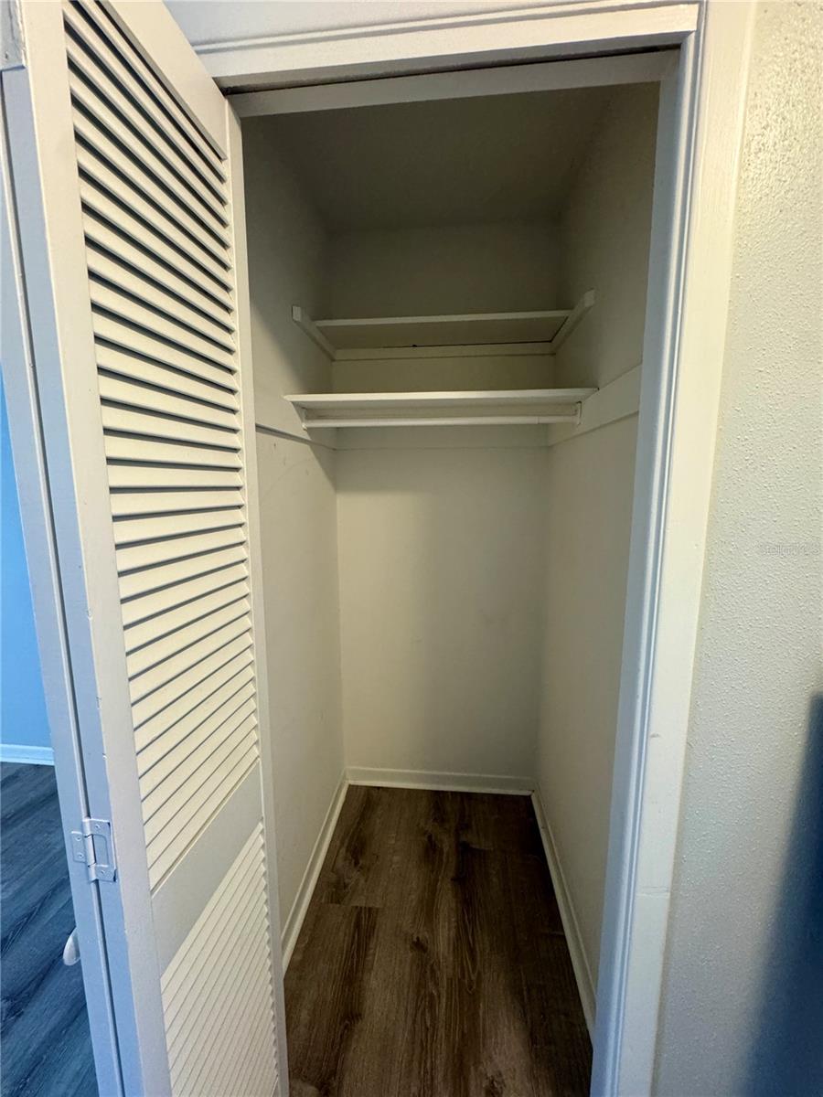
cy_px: 548
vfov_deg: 102.1
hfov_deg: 85.7
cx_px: 412
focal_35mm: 14
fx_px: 444
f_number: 2.2
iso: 640
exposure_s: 1/60
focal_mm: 2.22
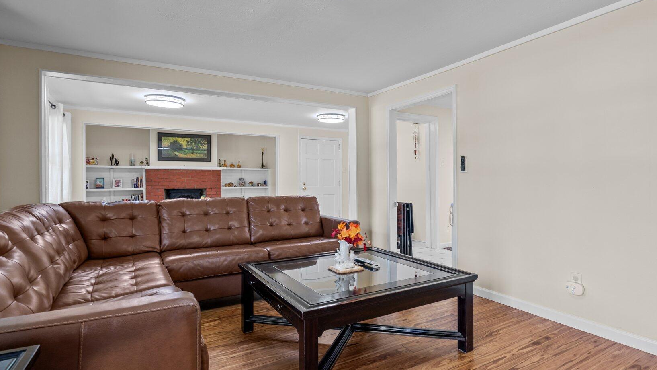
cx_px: 370
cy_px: 173
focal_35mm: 21
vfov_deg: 53.6
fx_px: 366
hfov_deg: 83.4
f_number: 8
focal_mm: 16
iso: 400
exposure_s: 1/2
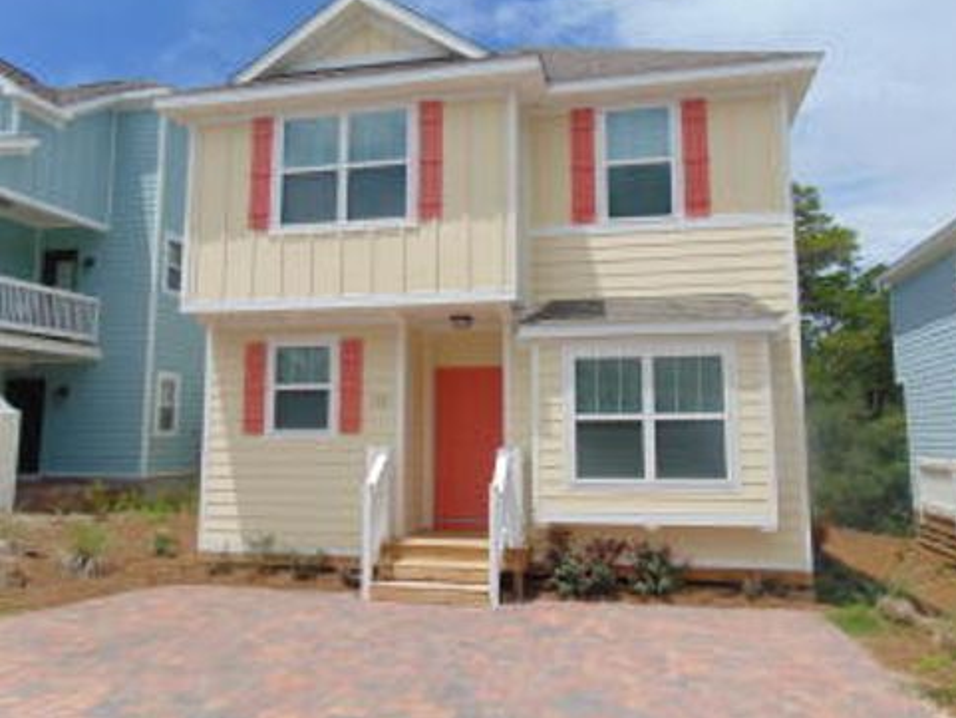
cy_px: 347
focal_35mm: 26
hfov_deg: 67.3
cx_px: 495
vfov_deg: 53.1
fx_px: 718
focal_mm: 4.5
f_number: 7.7
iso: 80
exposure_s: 1/400
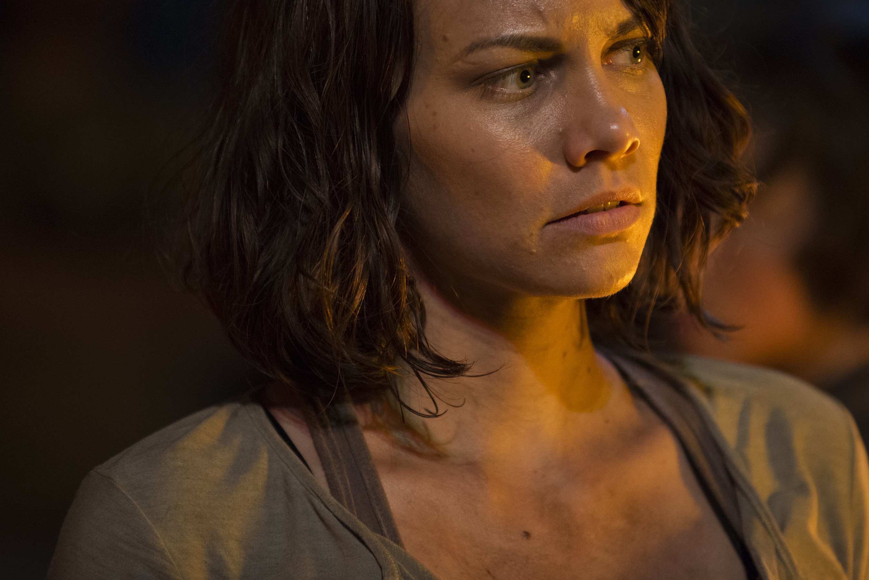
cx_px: 503
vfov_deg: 5.2
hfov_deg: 7.7
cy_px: 216
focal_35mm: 267
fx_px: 6447
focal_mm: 200
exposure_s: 1/160
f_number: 2.8
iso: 2000
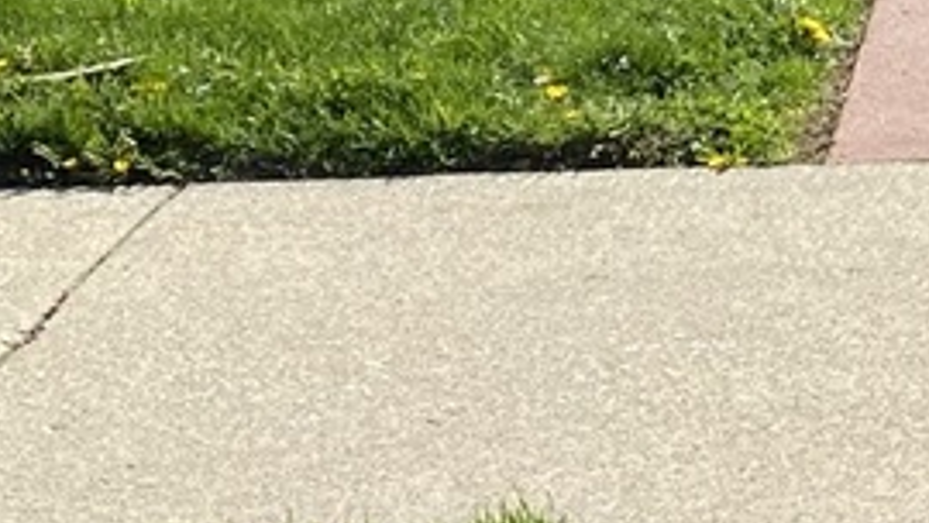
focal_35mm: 151
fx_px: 3720
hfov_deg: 13.0
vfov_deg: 7.7
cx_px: 1631
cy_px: -499
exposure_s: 1/3300
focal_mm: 4.25
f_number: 1.8
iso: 32
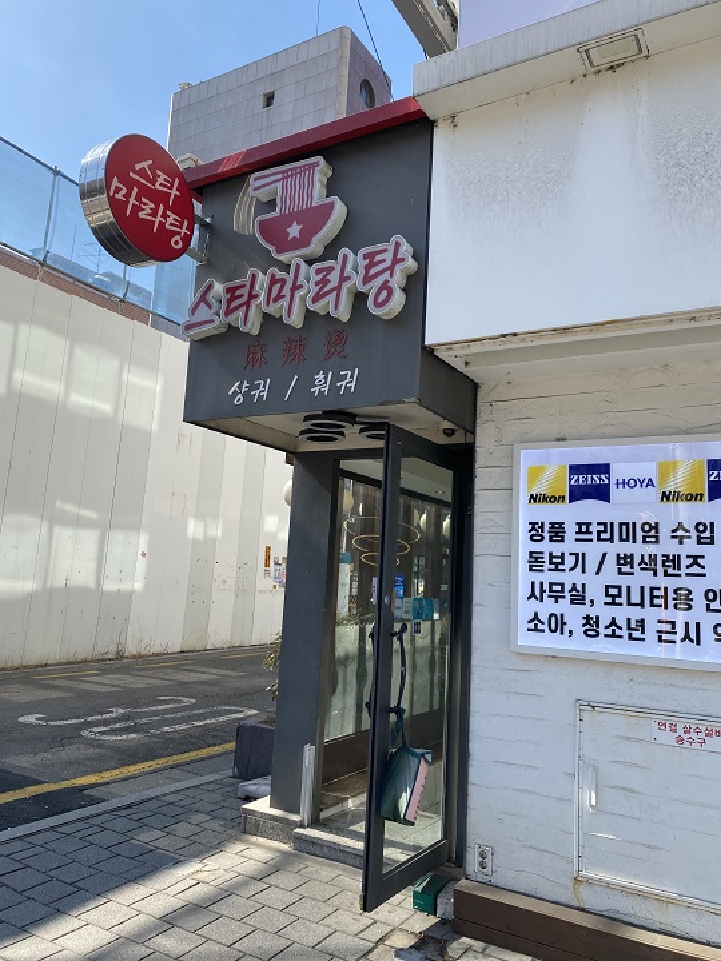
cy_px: 480
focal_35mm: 26
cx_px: 360
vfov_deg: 67.3
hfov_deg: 53.1
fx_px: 722
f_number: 1.8
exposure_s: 1/1218
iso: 32
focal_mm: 4.25
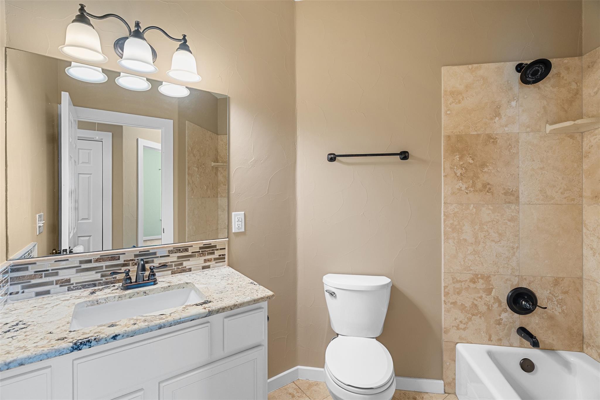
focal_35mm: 16
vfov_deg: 73.7
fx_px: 267
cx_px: 300
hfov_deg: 96.7
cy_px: 200
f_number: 5.6
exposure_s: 1/2.5
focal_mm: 16
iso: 640
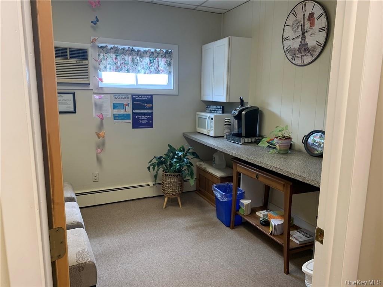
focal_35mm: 26
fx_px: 288
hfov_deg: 67.3
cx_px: 192
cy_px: 144
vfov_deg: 53.1
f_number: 1.8
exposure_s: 1/60
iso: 125
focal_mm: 4.25
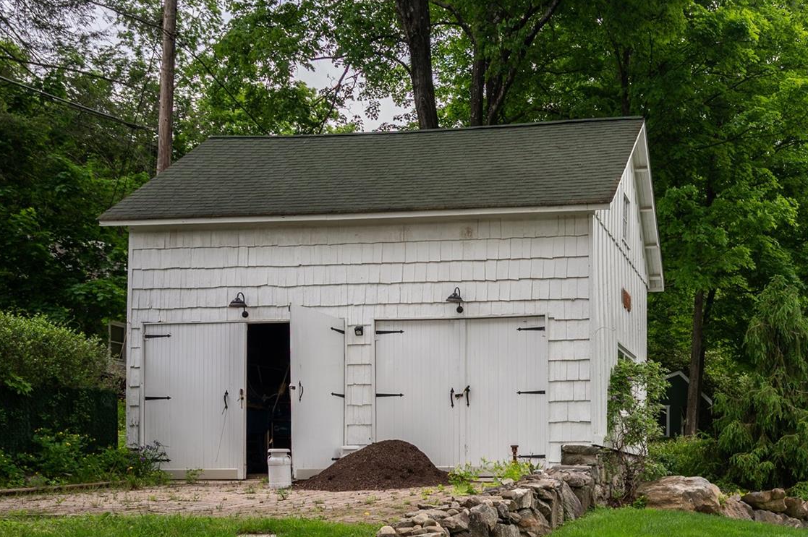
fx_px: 987
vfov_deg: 29.3
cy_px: 476
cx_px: 679
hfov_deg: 42.0
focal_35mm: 44
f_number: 6.3
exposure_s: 1/160
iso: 100
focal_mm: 24
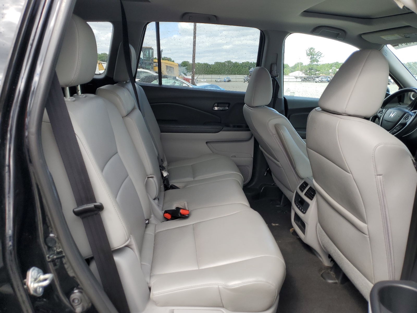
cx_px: 208
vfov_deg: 53.1
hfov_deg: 67.3
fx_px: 313
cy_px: 156
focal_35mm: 26
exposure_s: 1/333
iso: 50
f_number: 1.5
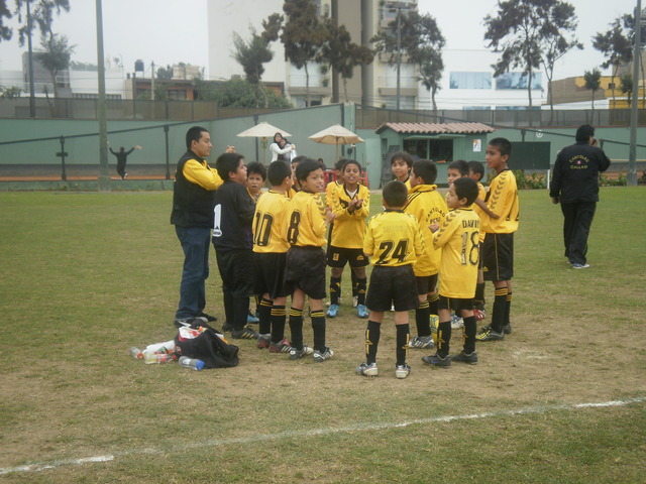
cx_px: 323
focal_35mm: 51
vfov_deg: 28.6
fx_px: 952
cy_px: 242
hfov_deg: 37.5
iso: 100
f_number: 3.8
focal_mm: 9.05
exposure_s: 1/200
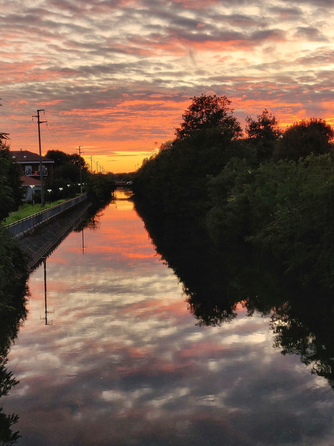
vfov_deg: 69.4
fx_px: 322
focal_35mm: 25
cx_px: 167
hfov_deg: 54.9
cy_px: 223
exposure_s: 1/100
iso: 200
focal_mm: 4.25
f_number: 1.7
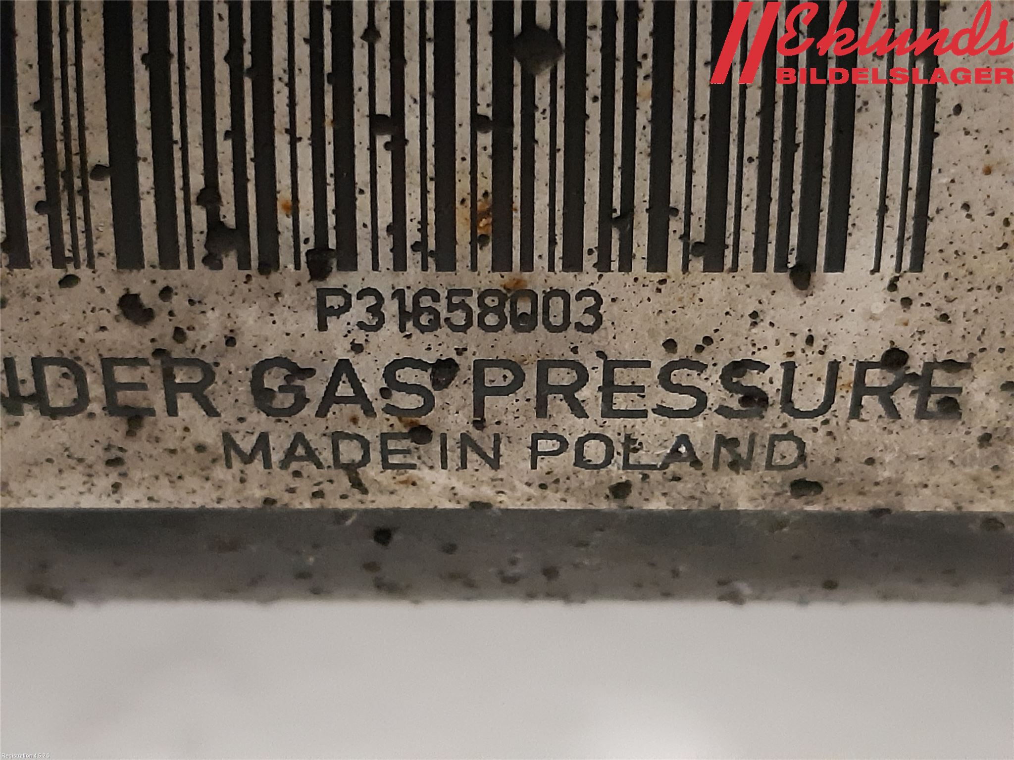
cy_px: 380
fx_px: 762
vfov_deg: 53.1
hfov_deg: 67.3
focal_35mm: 26
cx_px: 507
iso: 640
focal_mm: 3.93
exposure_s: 1/17
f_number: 1.7
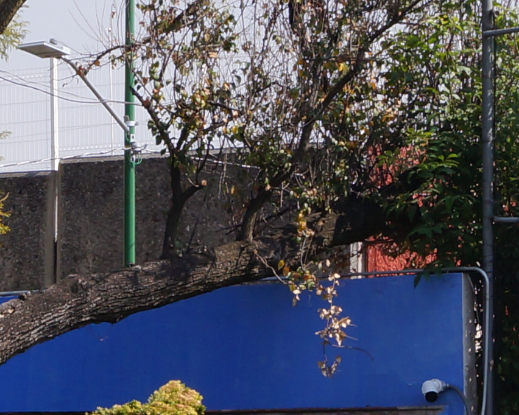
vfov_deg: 5.5
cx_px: -451
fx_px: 4317
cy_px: 646
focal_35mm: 281
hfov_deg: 6.7
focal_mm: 35
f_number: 13
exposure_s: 1/100
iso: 100
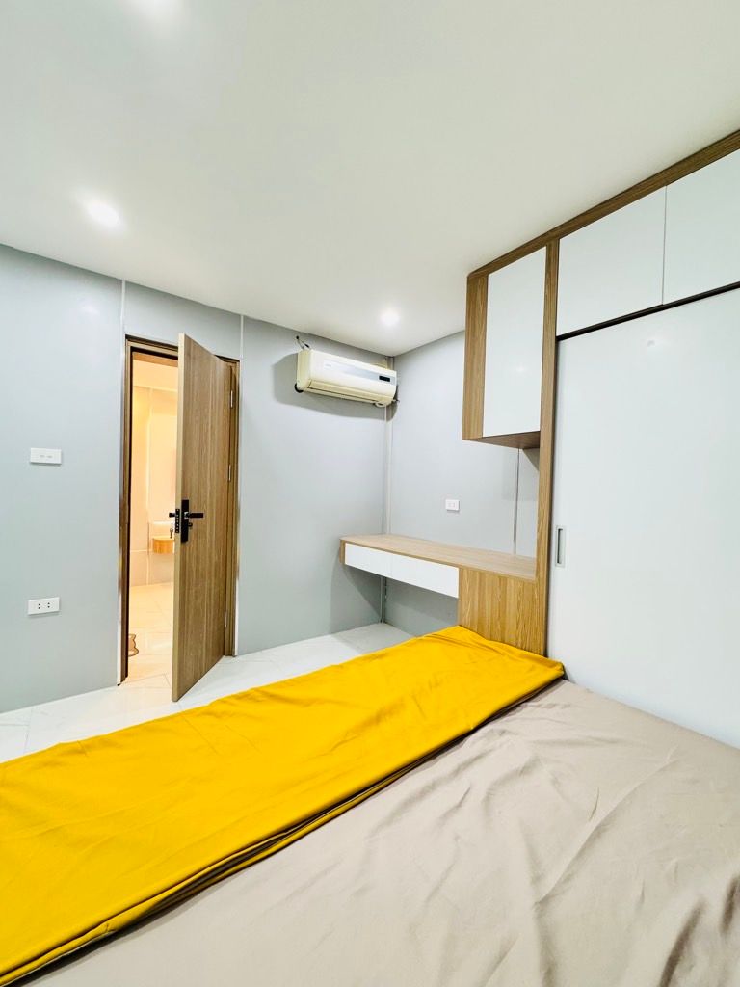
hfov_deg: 85.7
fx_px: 399
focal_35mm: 14
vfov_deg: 102.1
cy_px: 494
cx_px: 370
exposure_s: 1/50
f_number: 2.2
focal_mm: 2.22
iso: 400
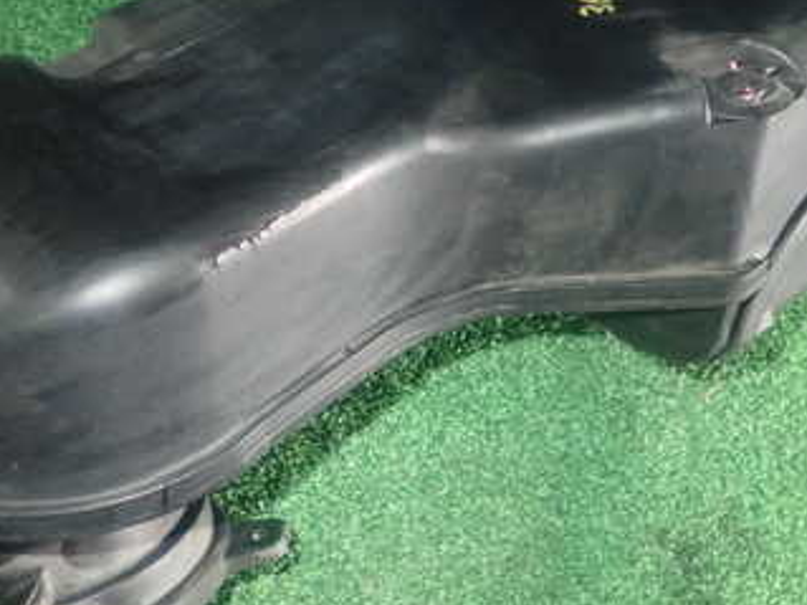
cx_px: 473
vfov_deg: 30.5
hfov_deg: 40.3
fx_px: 1095
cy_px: 172
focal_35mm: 47
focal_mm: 4.5
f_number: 5.6
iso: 800
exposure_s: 1/30
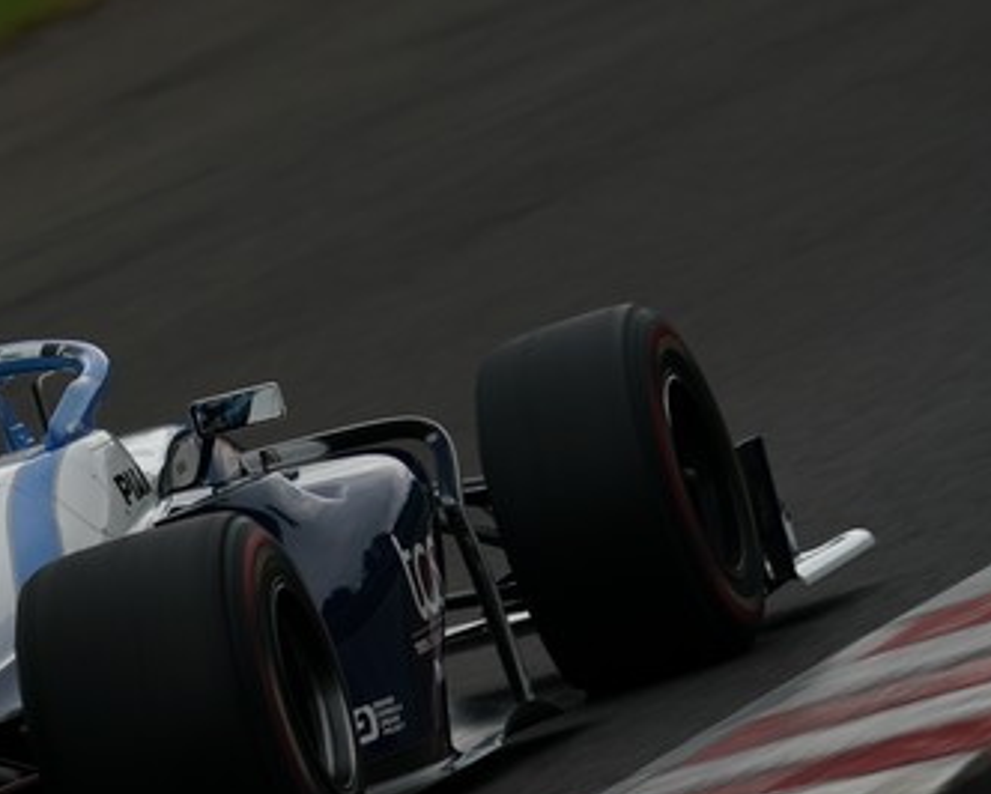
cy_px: 690
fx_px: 35833
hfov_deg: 1.6
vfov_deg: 1.3
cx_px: -9
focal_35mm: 1221
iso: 400
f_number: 11
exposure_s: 1/400
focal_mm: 600
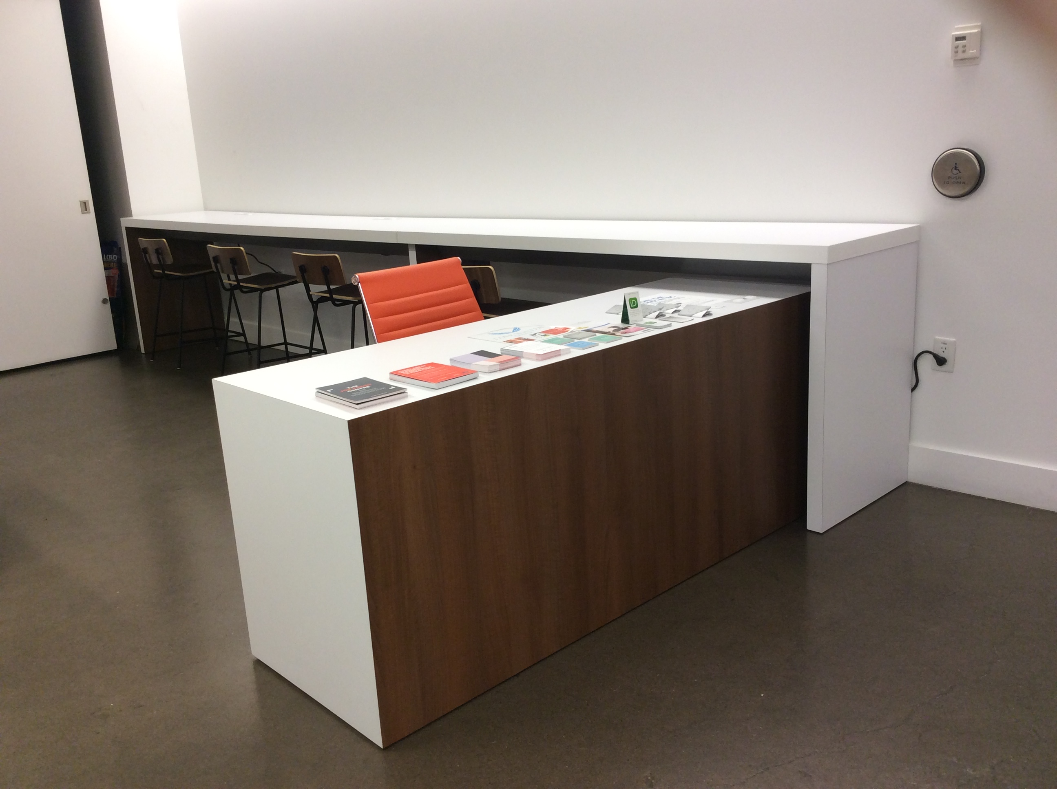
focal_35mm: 32
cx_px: 528
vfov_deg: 44.1
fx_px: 976
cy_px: 394
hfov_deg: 56.9
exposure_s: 1/24
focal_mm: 3.3
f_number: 2.4
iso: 50
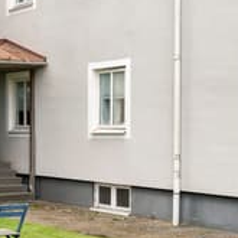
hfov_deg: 18.4
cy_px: 114
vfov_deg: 19.1
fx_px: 708
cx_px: -23
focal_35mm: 91
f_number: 2.8
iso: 640
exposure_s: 1/2500
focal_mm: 28
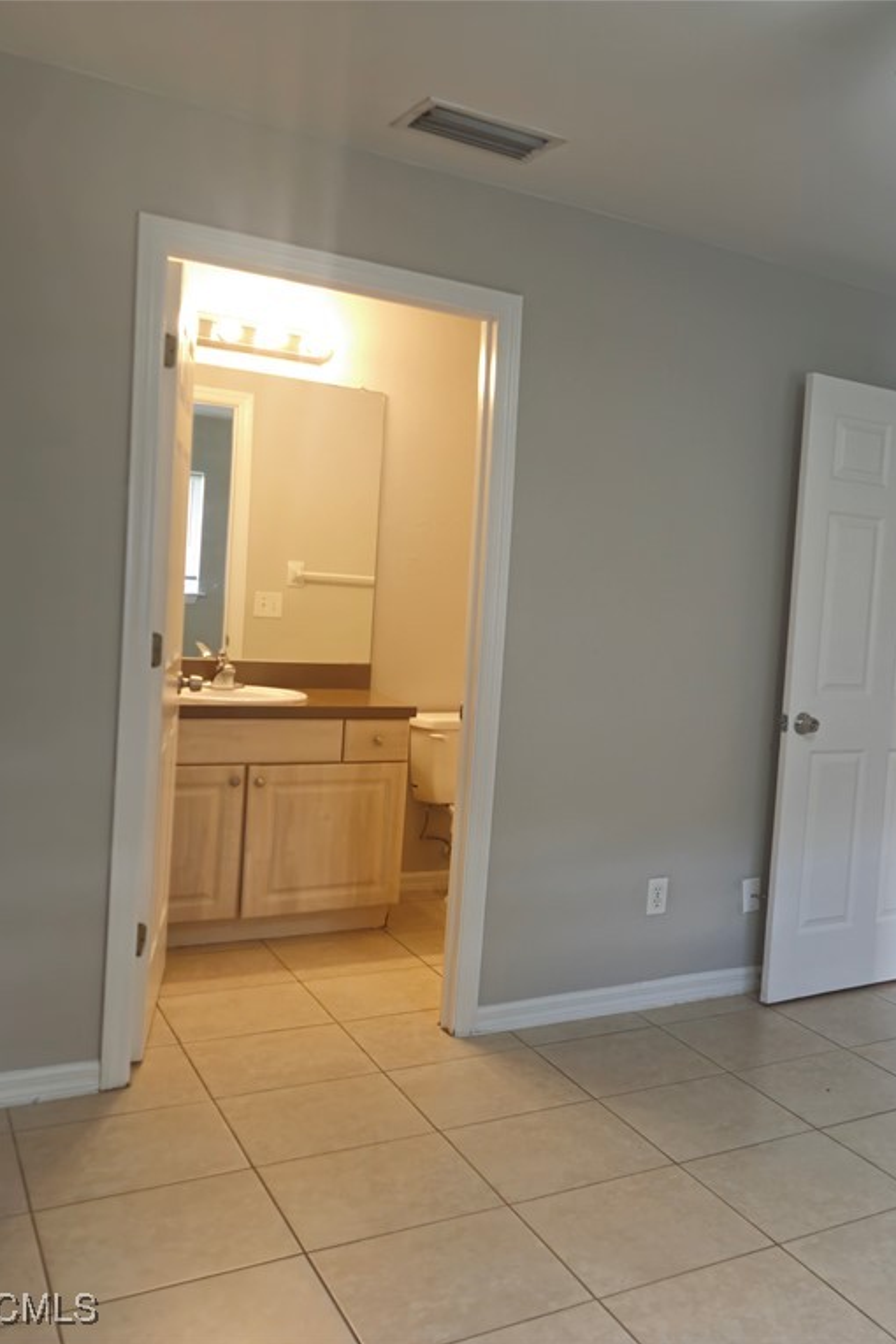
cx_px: 829
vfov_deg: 58.7
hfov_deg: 38.0
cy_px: 673
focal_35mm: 32
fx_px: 1195
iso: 160
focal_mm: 5.54
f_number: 1.8
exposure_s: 1/60
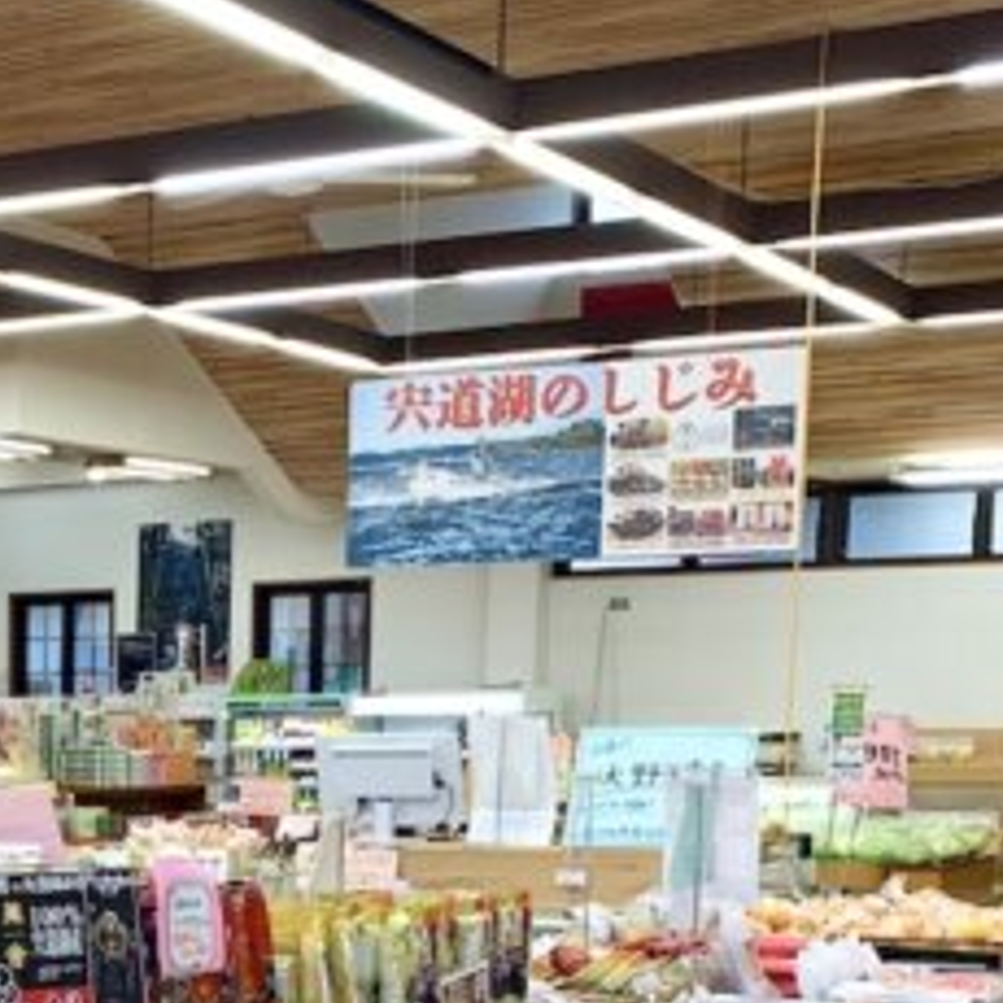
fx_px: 2623
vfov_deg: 20.5
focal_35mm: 80
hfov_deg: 20.4
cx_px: -166
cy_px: 1138
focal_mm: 4.25
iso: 80
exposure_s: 1/120
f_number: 1.8
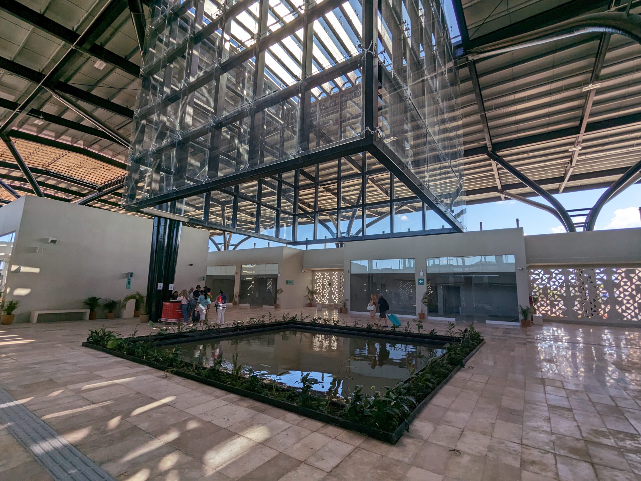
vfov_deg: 78.1
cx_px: 320
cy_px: 240
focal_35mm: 16
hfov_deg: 94.5
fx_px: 296
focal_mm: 2.35
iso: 42
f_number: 2.2
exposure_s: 1/689
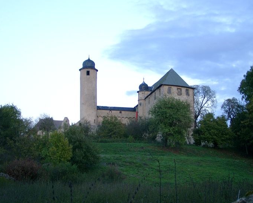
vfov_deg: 31.5
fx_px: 360
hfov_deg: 38.7
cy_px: 106
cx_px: 140
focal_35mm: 48
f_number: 2
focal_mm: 8.82
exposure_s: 1/36.7
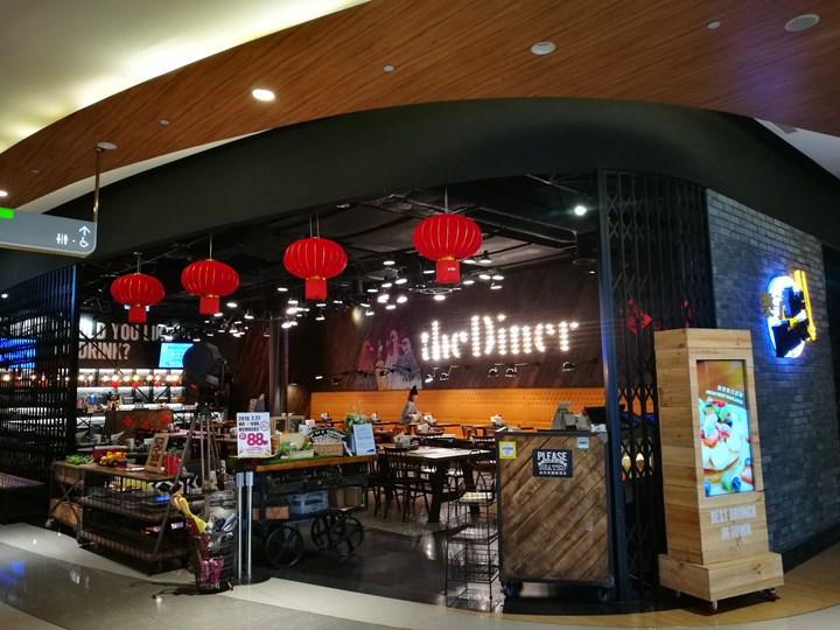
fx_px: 655
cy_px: 315
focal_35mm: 27
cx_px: 420
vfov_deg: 51.4
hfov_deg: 65.3
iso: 320
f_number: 2.2
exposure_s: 1/24
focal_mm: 4.5
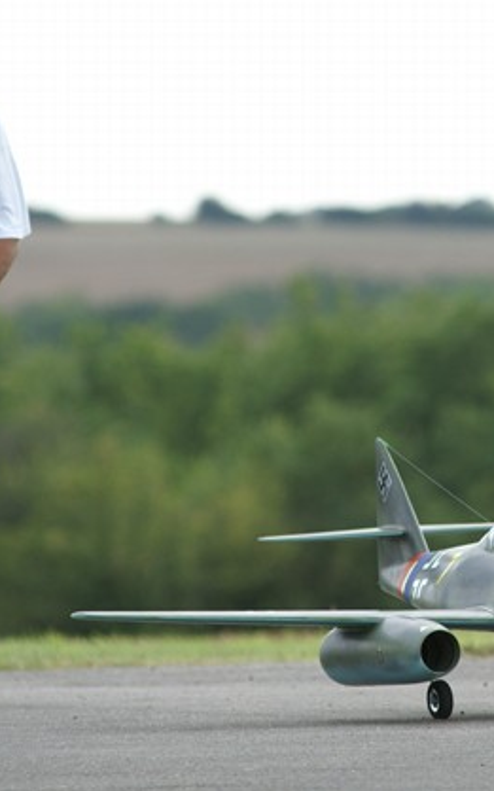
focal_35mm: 512
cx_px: 371
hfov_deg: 2.6
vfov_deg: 4.1
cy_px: 352
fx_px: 11037
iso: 100
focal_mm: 200
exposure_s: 1/500
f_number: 3.5
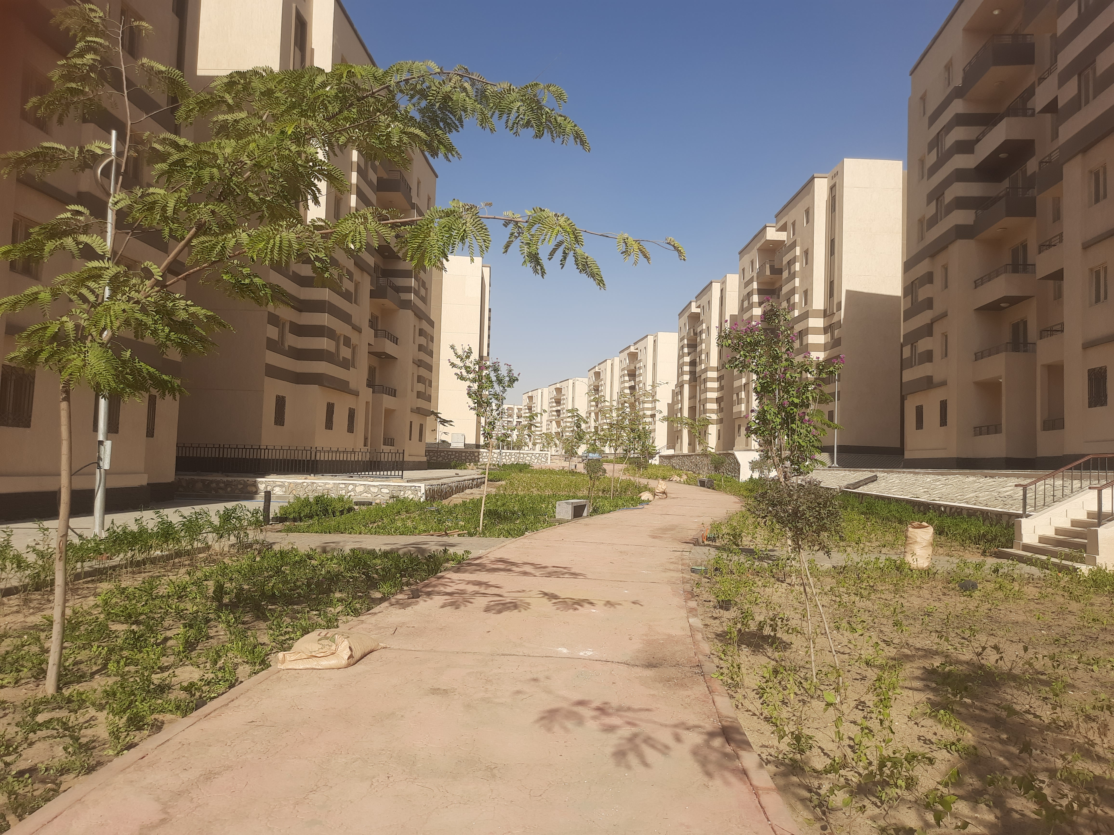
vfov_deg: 56.8
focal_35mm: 24
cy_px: 418
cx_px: 557
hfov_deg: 71.6
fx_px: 772
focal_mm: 5.23
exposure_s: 1/1121
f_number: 1.8
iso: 20
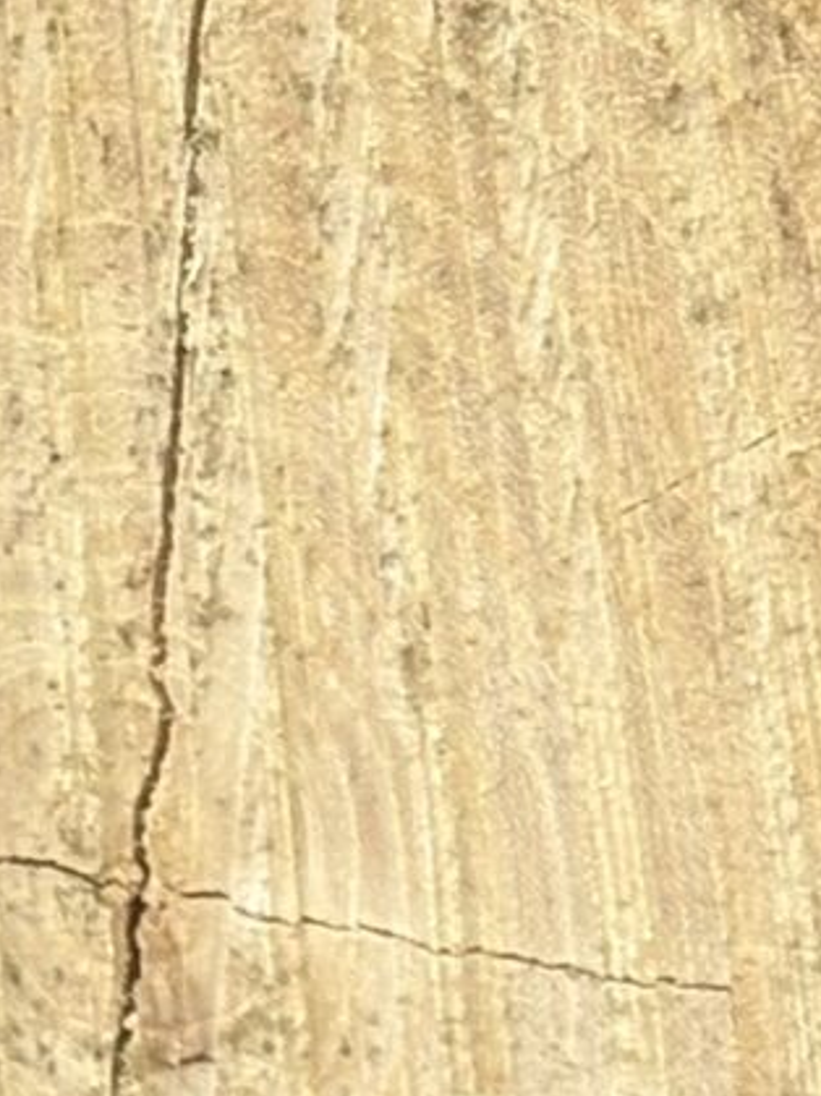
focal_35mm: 318
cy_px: 2359
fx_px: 10061
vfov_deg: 6.0
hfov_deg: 4.6
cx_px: -988
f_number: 1.6
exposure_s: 1/121
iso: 40
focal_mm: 5.96
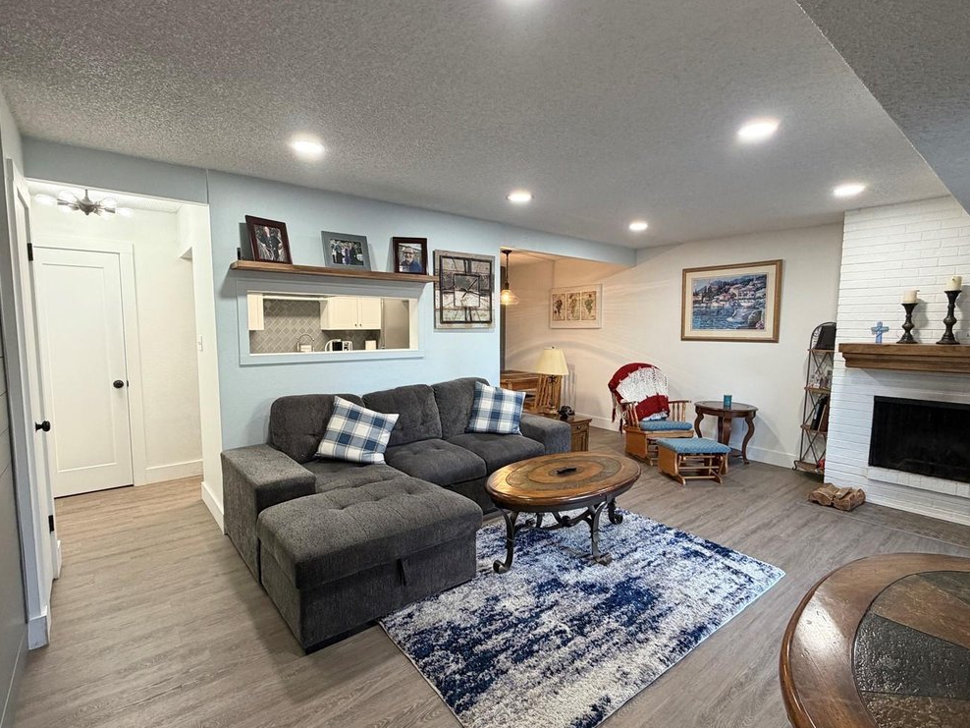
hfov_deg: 91.0
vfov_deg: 74.7
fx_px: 476
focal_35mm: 17
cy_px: 367
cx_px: 473
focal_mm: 2.22
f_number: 2.2
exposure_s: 1/60
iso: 250
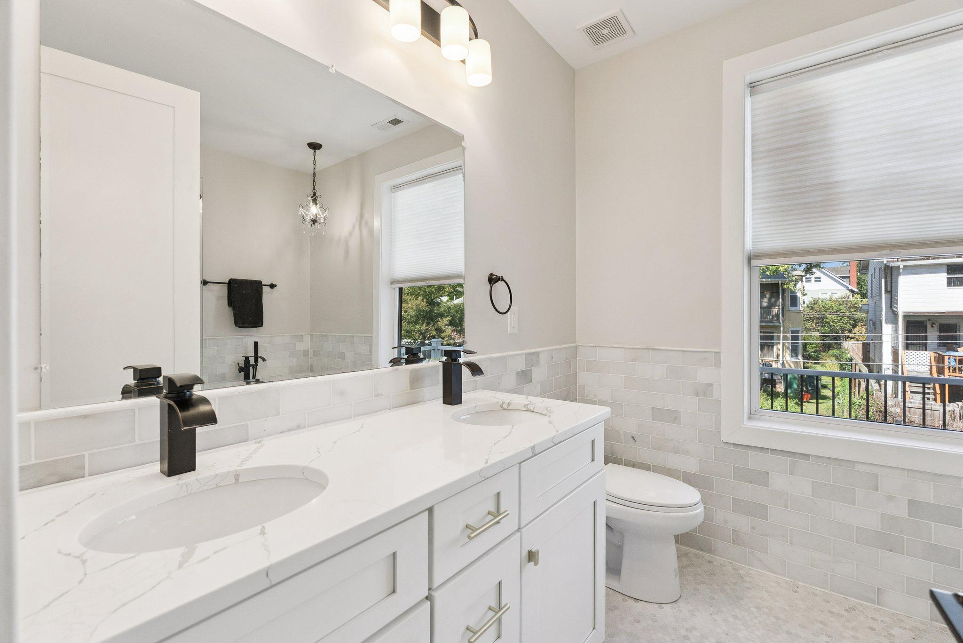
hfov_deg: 96.7
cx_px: 482
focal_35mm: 16
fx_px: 428
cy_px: 322
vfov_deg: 73.8
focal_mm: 16
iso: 800
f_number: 5
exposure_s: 1/125
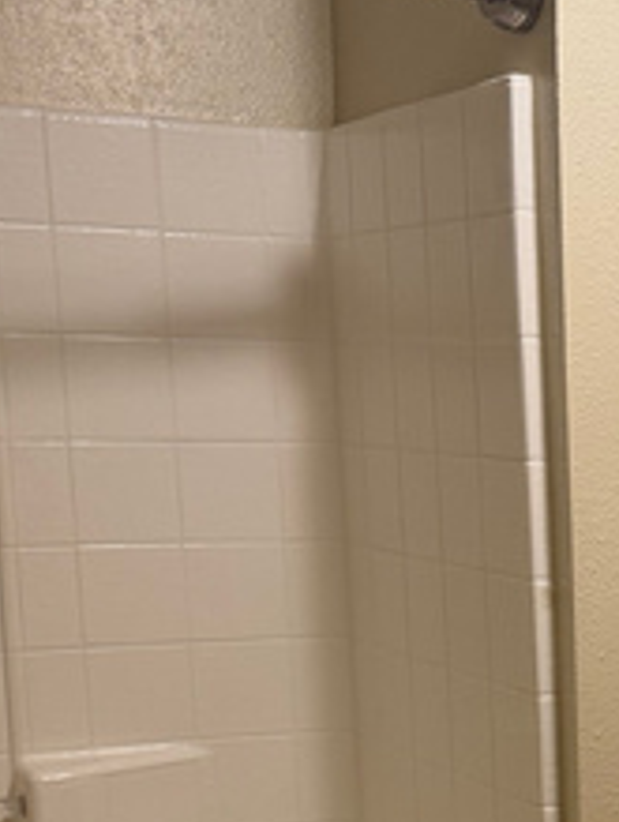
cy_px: 848
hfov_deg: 16.0
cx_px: 964
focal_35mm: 84
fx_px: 1997
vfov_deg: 22.3
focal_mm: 6.76
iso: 125
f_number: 1.78
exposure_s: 1/60
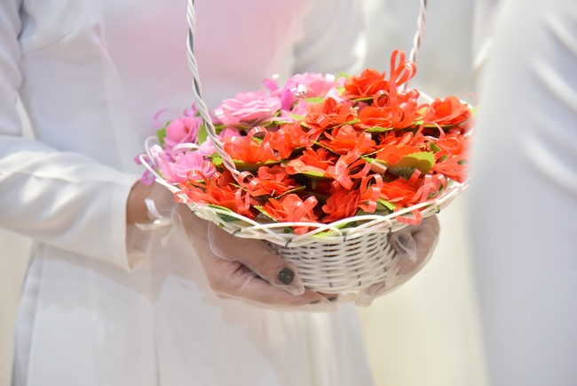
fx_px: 1924
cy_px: 193
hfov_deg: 17.1
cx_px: 288
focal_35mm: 120
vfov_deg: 11.4
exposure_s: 1/100
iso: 1250
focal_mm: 120
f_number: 4
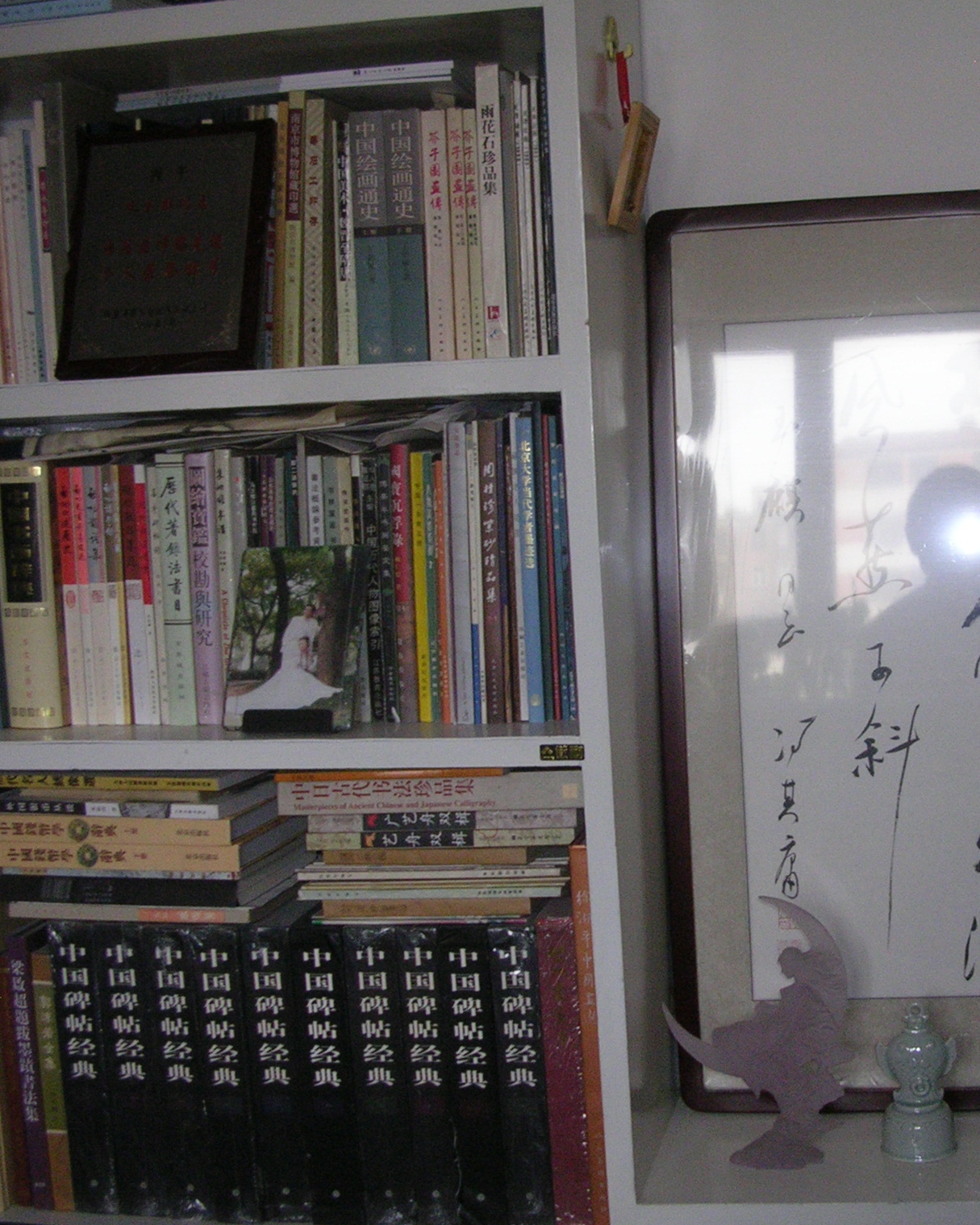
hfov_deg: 29.5
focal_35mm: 50
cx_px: 788
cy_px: 611
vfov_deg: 37.3
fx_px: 1813
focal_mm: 5.8
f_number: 2.8
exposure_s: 1/29.3
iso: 136
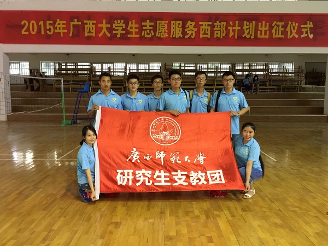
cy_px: 123
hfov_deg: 61.7
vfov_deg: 48.2
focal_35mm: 29
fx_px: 275
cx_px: 164
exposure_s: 1/15
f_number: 2.2
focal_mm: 4.15
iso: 100
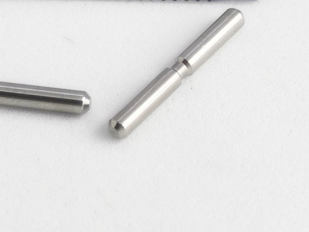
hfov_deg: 17.5
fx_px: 999
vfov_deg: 13.2
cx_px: 73
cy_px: 64
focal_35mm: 112
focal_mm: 5.58
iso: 50
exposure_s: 1/932
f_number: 1.8
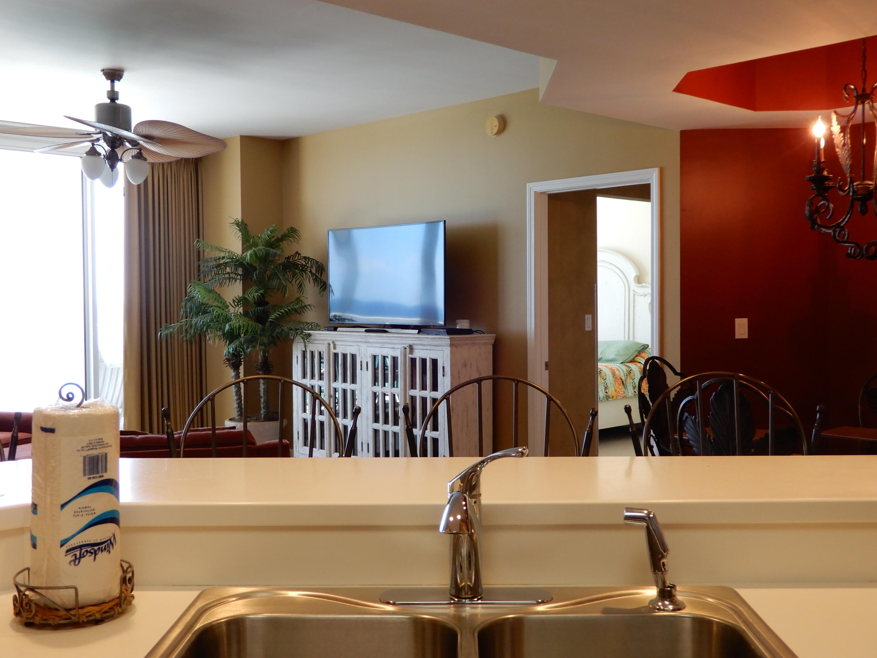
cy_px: 329
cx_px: 438
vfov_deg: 37.7
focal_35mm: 38
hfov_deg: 49.0
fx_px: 963
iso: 200
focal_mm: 6.8
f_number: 4
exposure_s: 1/30
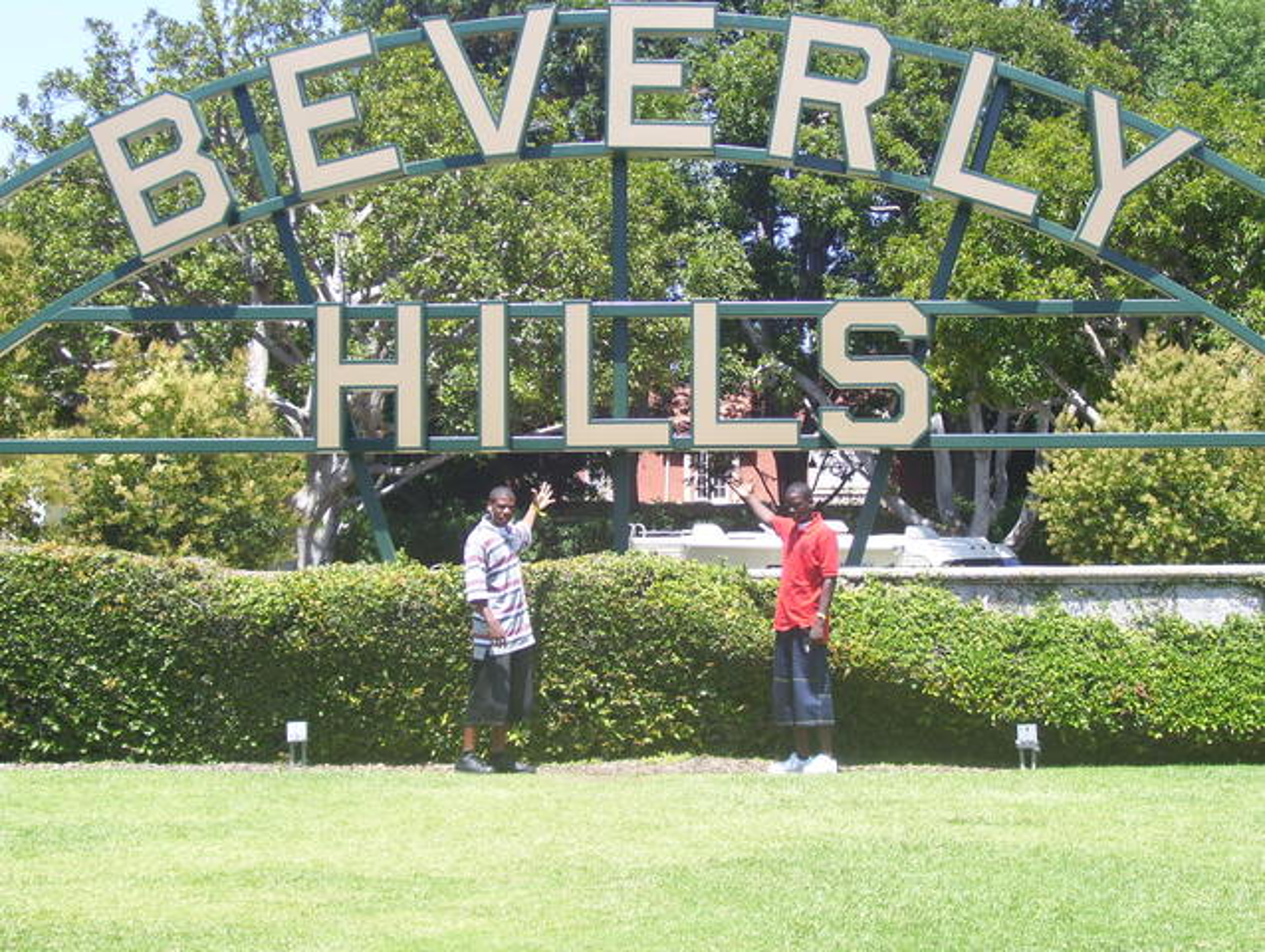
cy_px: 476
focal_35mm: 70
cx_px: 632
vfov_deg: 21.1
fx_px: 2561
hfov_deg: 27.7
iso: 80
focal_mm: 11.6
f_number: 4
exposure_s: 1/400
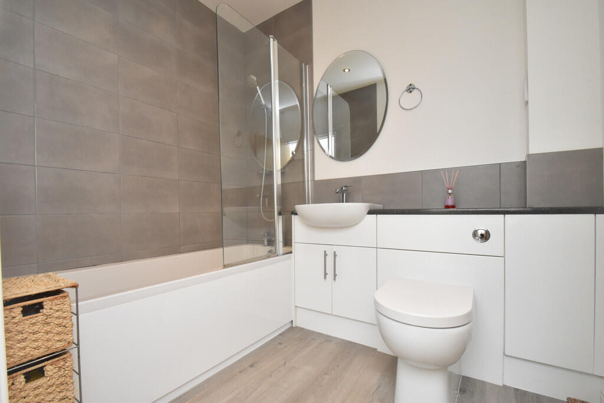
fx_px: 252
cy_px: 202
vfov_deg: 77.3
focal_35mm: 15
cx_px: 302
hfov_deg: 100.4
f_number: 9
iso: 1600
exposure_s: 1/60
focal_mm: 10
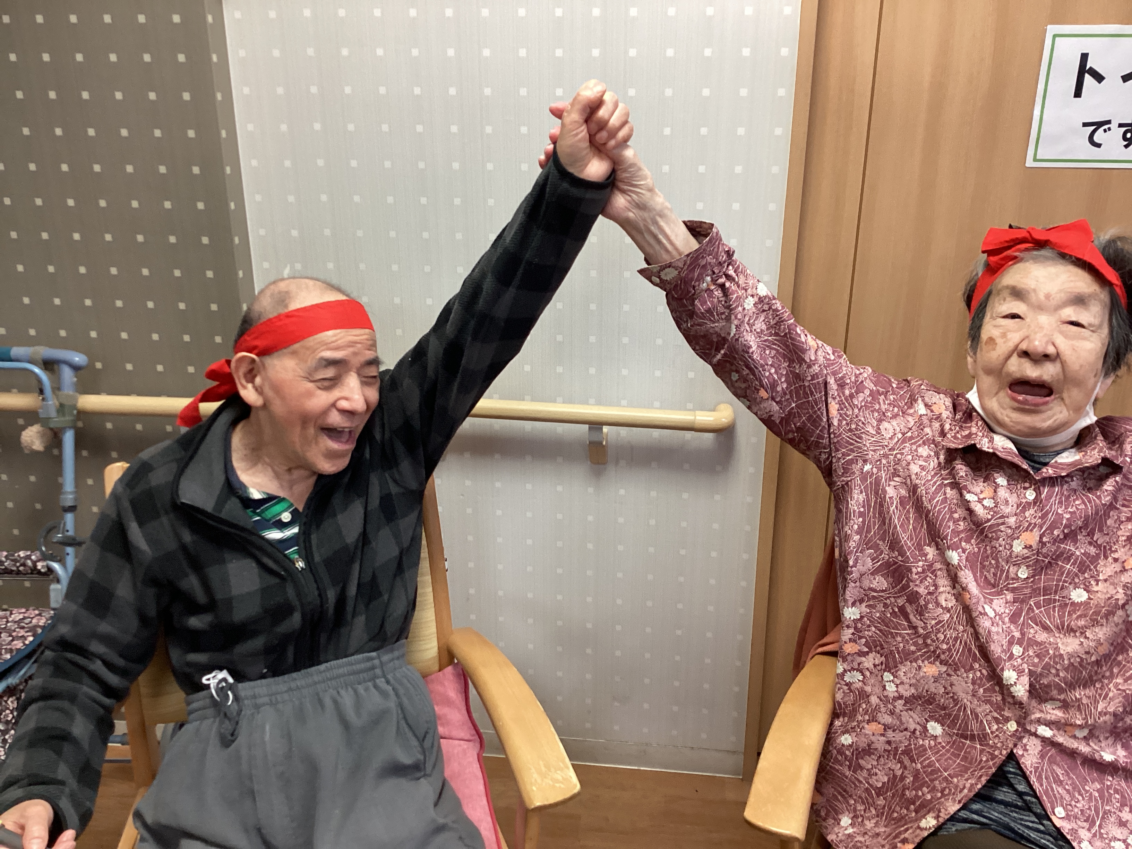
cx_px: 566
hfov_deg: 58.4
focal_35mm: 31
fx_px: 1014
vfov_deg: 45.4
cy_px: 424
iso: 160
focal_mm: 3.3
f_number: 2.4
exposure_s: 1/50
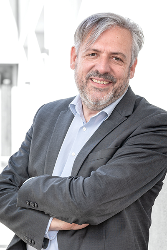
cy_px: 125
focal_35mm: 70
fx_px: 487
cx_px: 84
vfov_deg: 28.8
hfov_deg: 19.5
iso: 160
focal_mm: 70
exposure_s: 1/200
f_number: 4
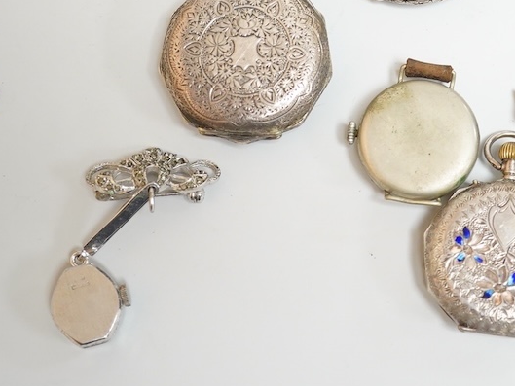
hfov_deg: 21.1
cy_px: 48
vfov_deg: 15.9
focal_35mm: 92
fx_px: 1369
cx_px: 378
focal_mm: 30
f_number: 5
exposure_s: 1/160
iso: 2500
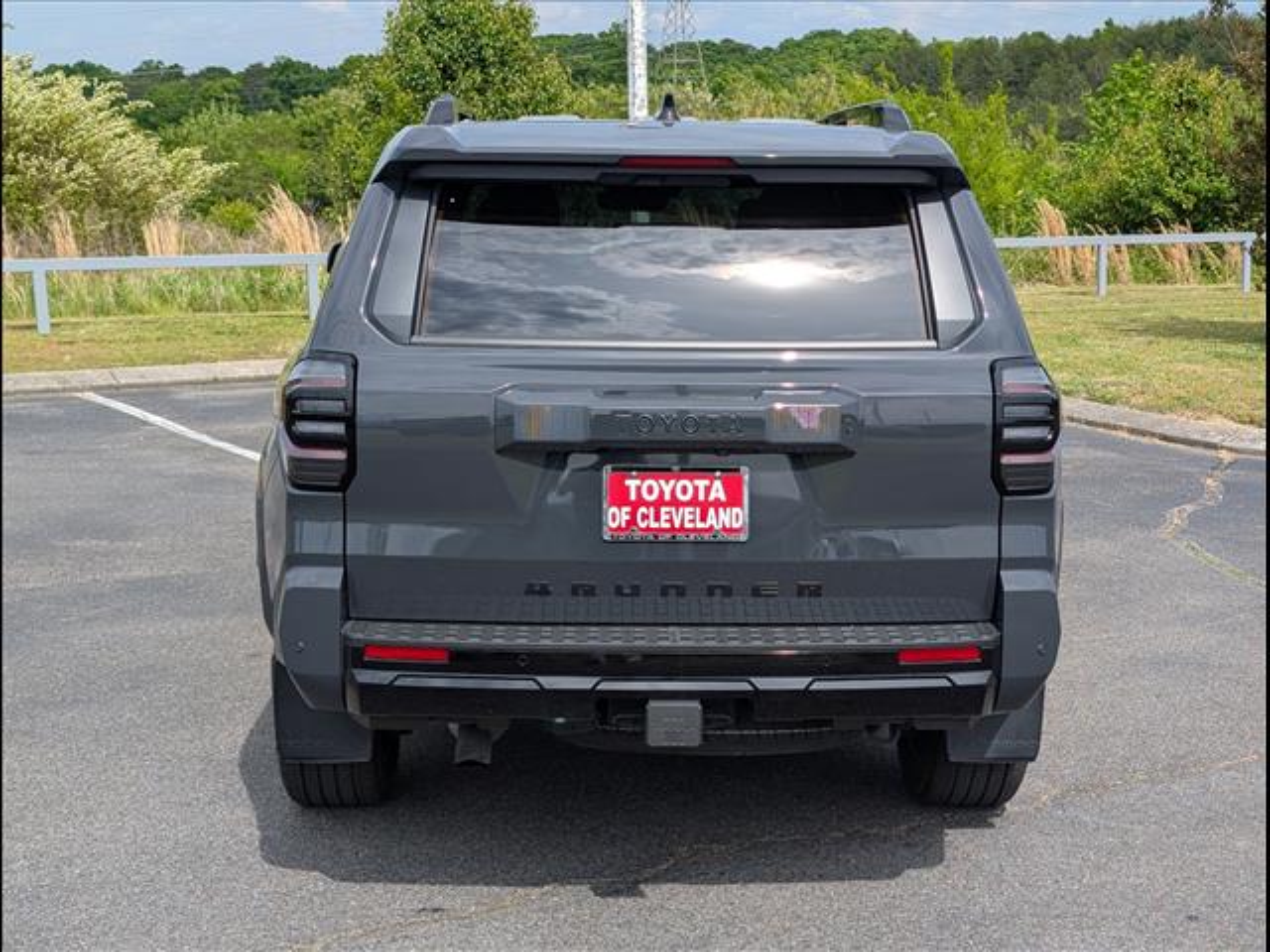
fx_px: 1798
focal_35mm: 49
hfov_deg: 38.9
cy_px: 476
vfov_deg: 29.7
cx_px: 635
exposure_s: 1/1429
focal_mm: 6.9
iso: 23
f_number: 1.68
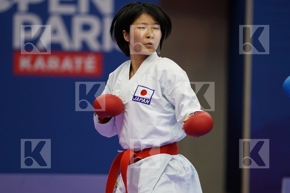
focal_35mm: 273
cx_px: 145
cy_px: 96
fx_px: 2199
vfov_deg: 5.0
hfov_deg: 7.5
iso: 2500
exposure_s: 1/1000
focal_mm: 182
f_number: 2.8
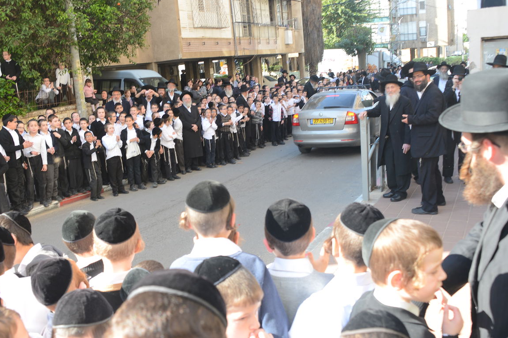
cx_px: 238
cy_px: 182
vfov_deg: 38.8
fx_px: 480
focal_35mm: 34
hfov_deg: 55.8
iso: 500
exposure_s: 1/250
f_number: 5
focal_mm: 28
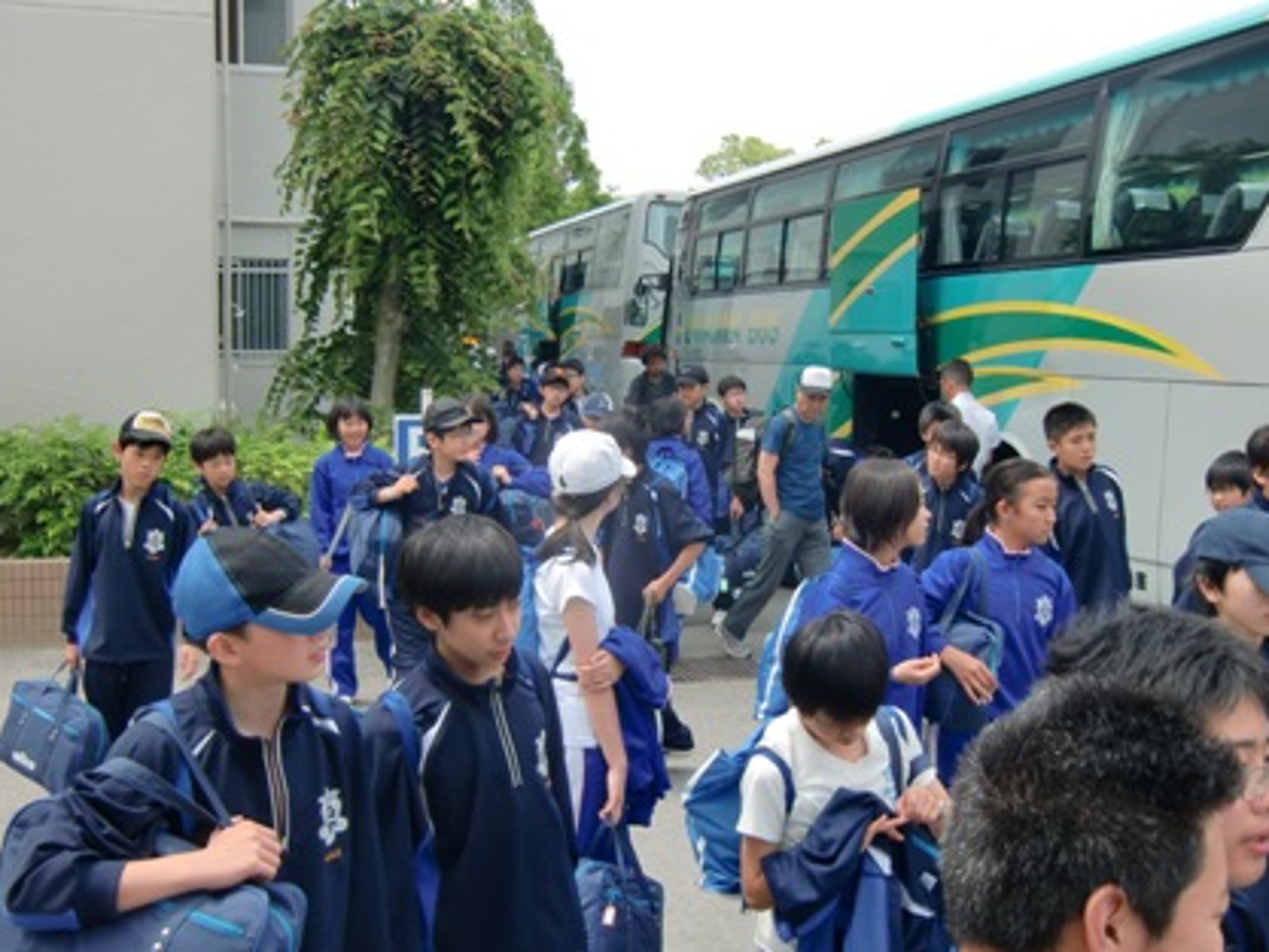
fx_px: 1577
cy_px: 496
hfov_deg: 43.8
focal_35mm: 43
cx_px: 642
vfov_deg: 33.6
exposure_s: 1/320
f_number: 3.8
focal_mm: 7.1
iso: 64
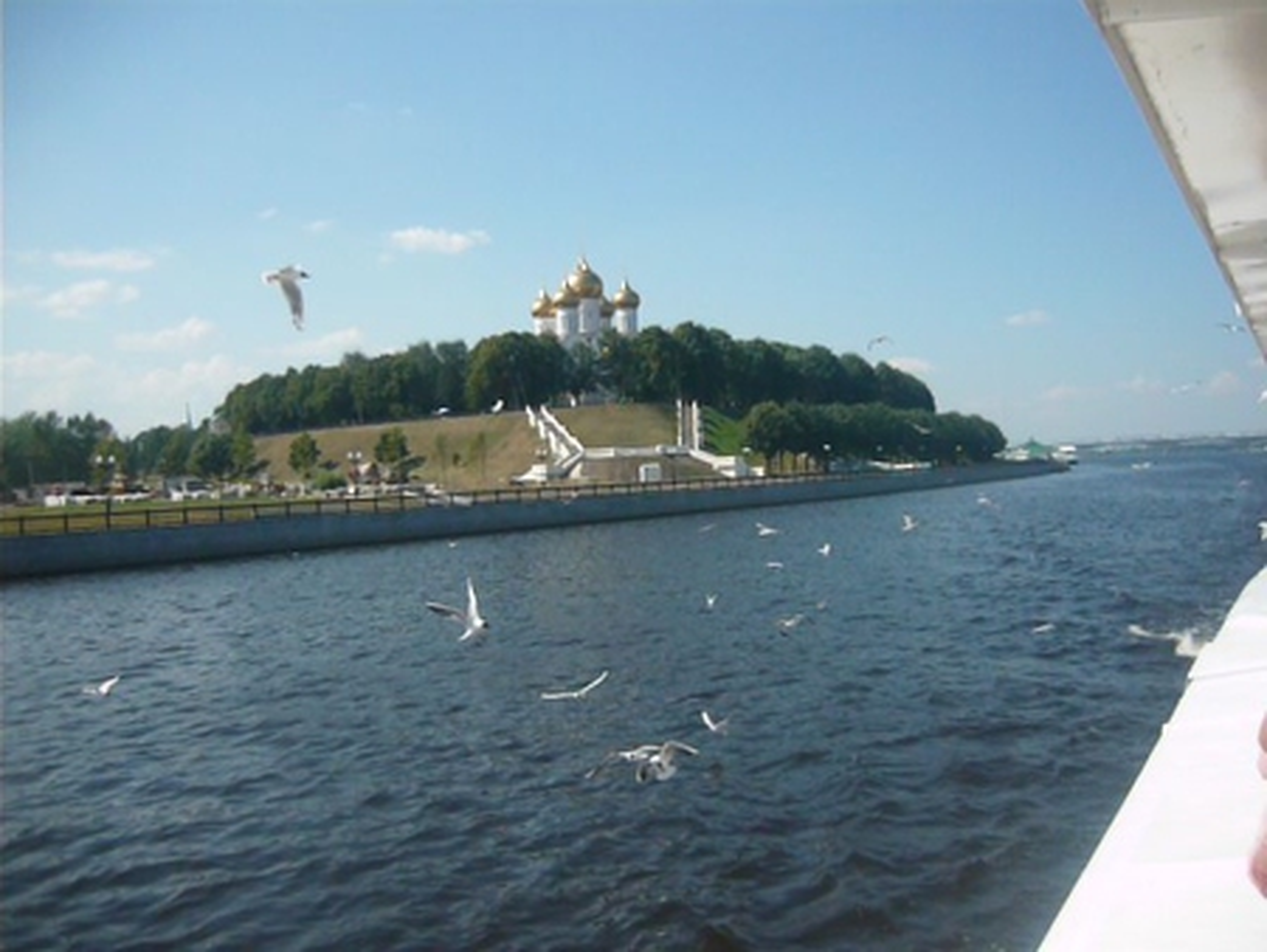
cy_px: 476
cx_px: 634
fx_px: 1208
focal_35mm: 33
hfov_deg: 55.3
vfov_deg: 43.0
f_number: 8
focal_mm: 5.5
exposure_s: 1/800
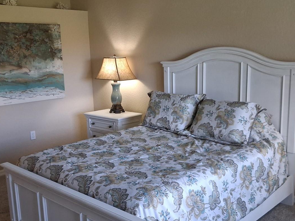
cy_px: 118
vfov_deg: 35.1
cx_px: 149
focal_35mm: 41
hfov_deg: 45.8
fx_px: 349
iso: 400
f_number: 1.8
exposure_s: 1/120
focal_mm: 4
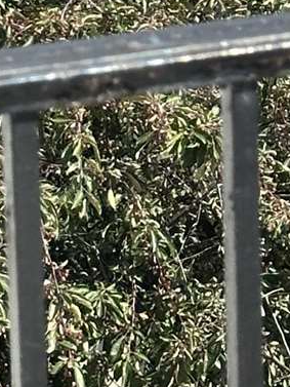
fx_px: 3271
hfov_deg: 5.0
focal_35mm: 293
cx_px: -289
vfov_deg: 6.6
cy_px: -276
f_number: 1.78
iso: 64
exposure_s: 1/2469
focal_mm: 6.86
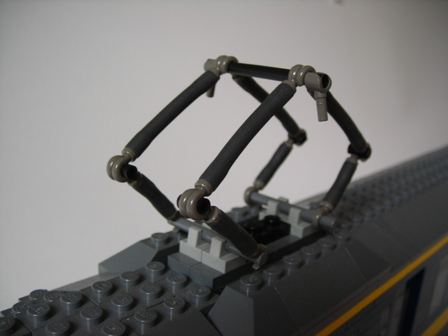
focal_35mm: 41
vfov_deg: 35.1
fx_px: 531
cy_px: 168
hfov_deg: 45.8
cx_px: 224
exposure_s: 1/15.1
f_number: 3.3
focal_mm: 6.8
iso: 50
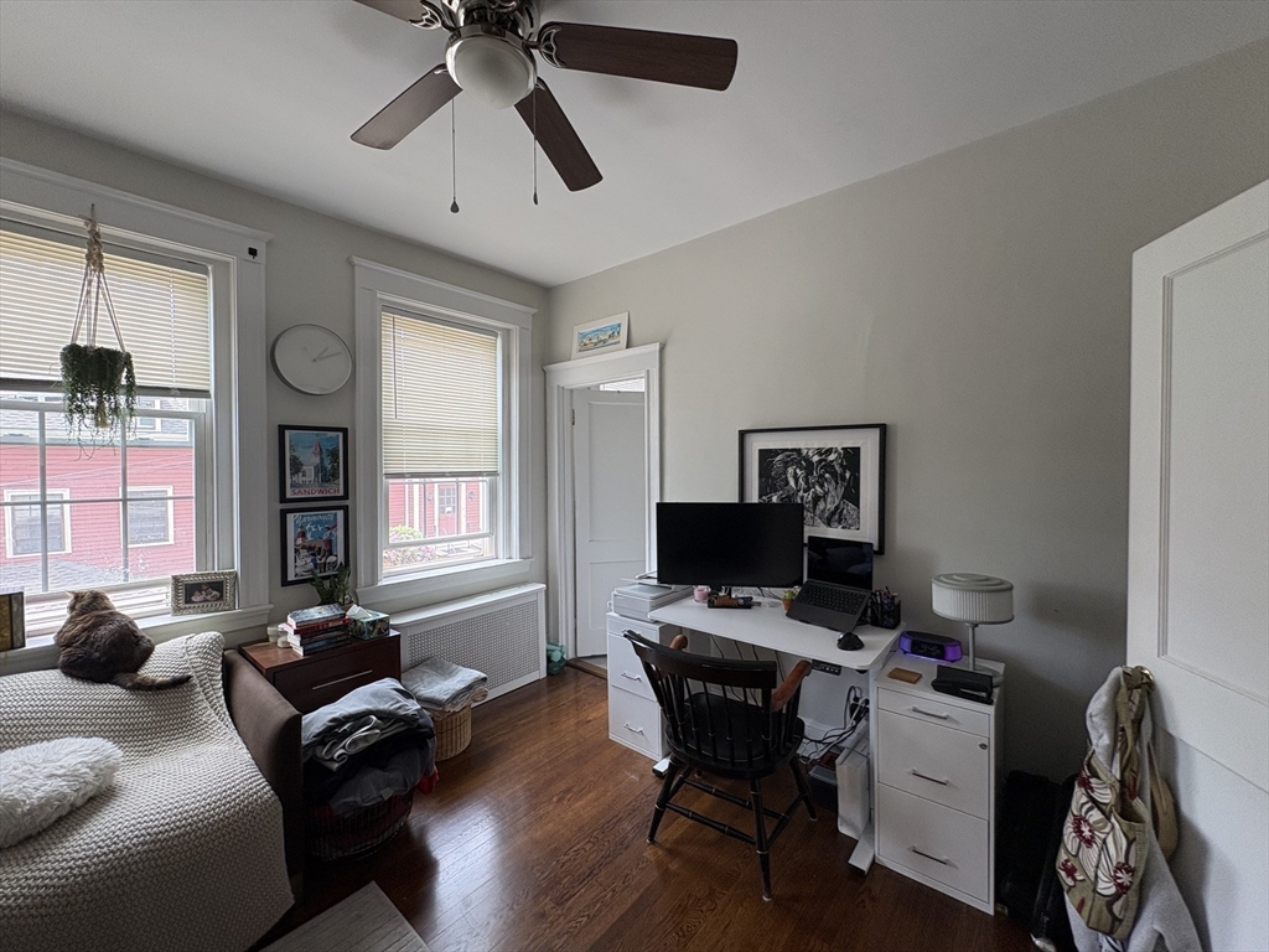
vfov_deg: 85.7
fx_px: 513
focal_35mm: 14
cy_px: 476
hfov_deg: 102.1
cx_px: 634
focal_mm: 2.22
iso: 80
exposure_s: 1/99
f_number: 2.2
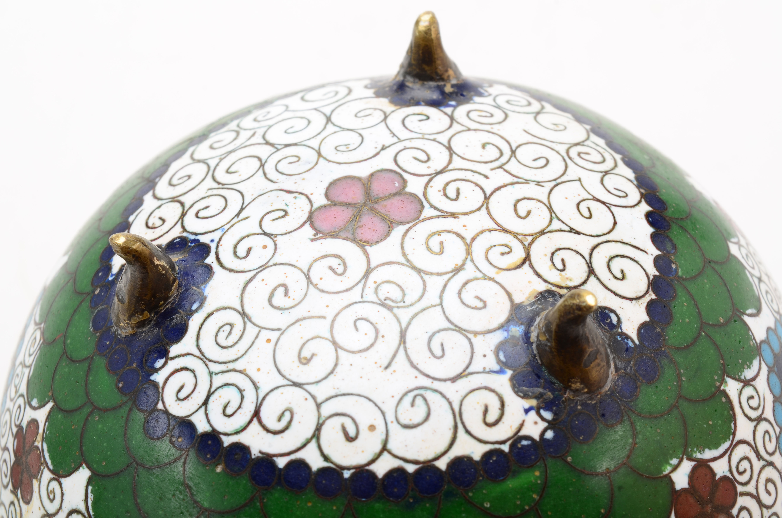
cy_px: 259
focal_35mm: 78
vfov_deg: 17.4
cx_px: 391
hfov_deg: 26.0
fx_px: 1691
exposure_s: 1/160
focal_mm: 52
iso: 100
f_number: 20
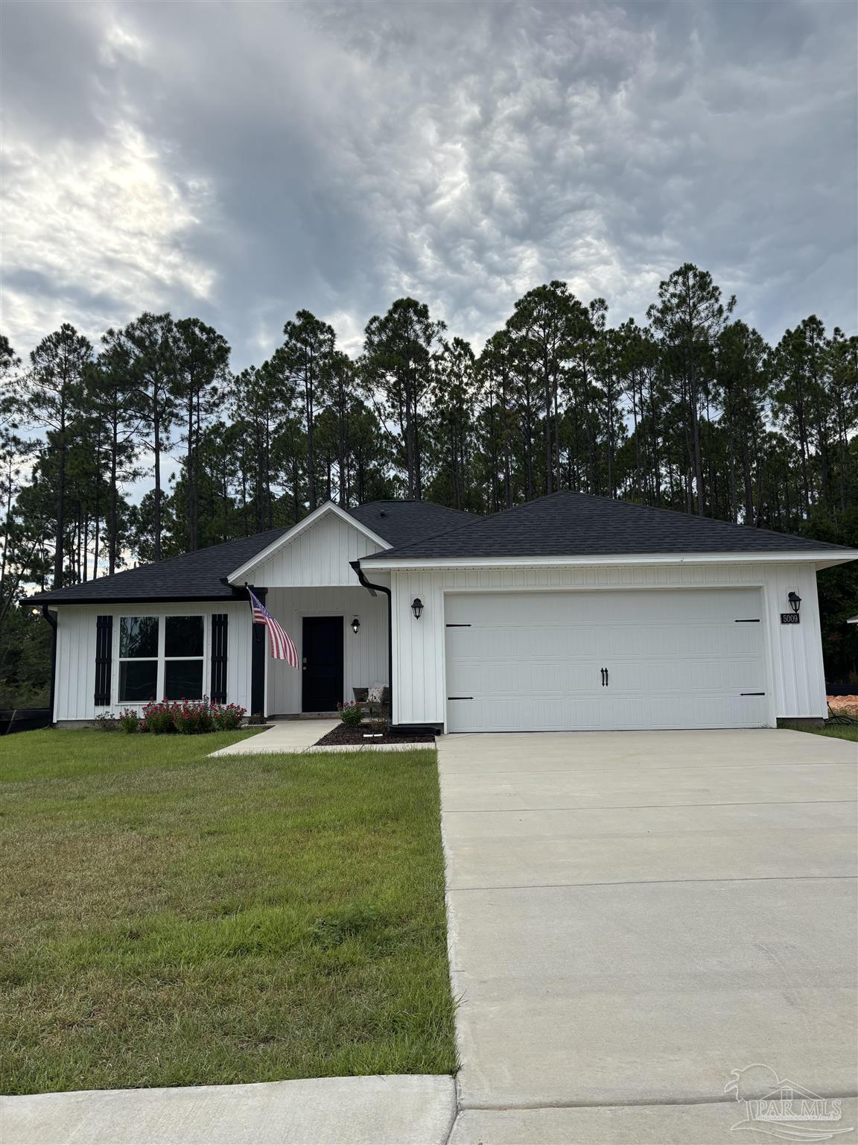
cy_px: 572
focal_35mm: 26
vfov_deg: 67.3
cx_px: 429
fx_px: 859
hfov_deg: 53.1
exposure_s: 1/2933
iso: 50
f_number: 1.6
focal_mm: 5.96
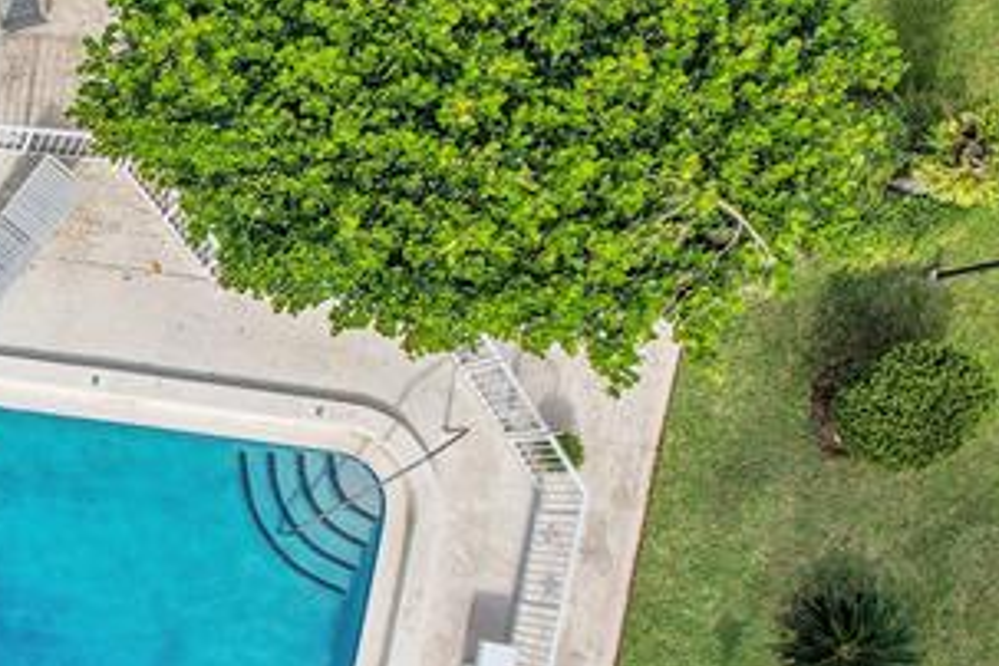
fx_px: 1609
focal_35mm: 58
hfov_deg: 30.1
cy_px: 506
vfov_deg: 23.1
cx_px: -155
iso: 100
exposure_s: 1/400
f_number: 2.8
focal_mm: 8.38
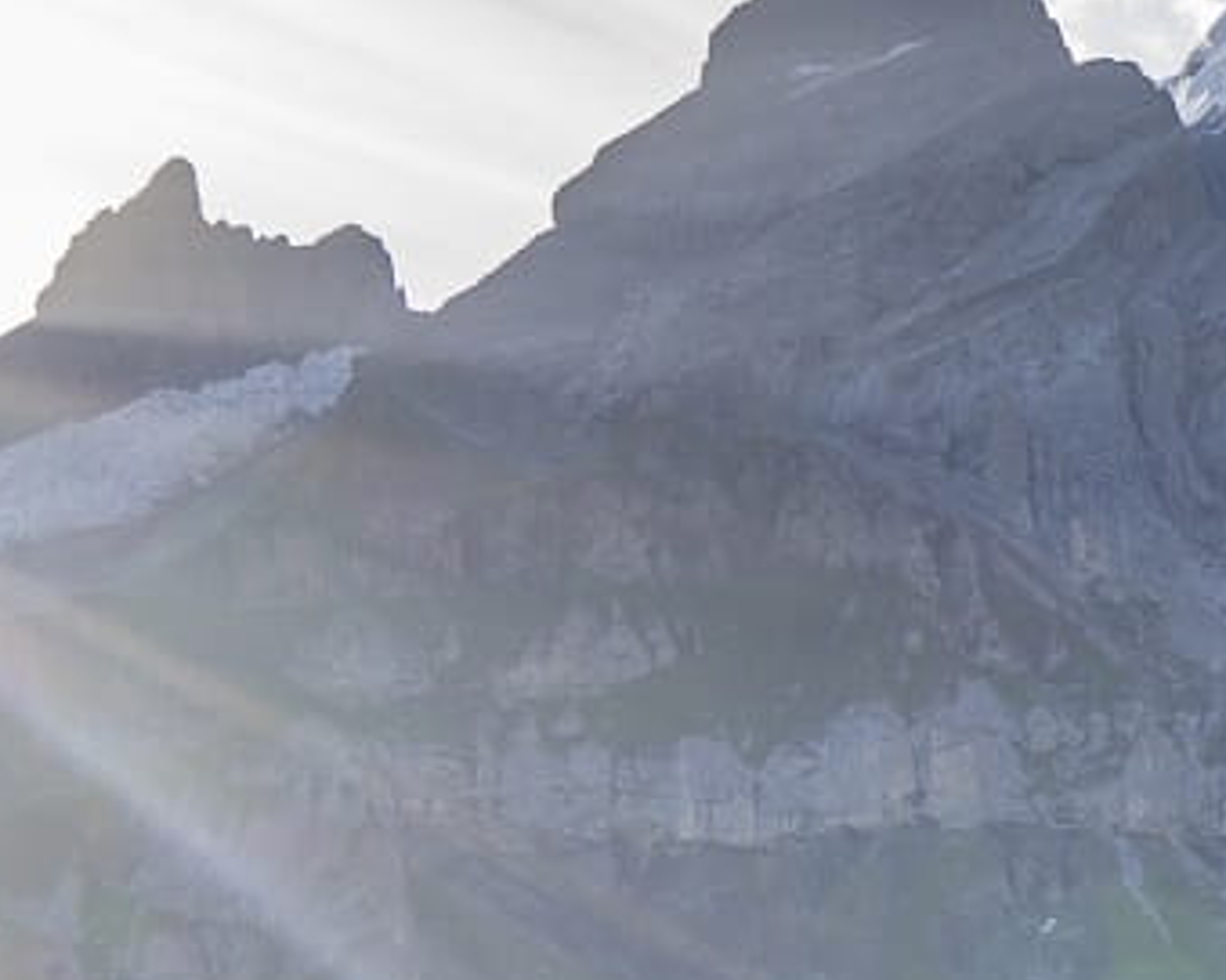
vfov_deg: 16.4
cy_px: 1494
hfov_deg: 17.9
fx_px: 3083
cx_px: 2213
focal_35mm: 85
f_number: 6.3
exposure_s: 1/320
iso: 250
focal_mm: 16
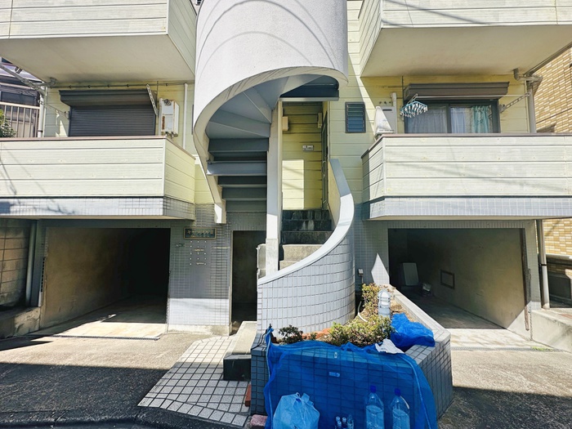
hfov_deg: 102.1
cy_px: 214
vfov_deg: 85.7
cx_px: 286
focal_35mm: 14
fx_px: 231
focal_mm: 2.22
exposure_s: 1/1092
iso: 40
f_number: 2.2
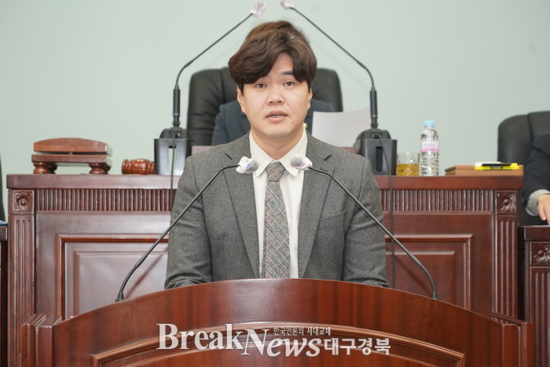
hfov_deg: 16.0
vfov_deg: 10.7
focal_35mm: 128
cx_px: 275
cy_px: 184
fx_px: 1956
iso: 3200
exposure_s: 1/160
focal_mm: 128
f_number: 6.3
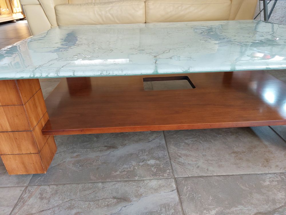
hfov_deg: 71.6
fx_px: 198
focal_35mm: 24
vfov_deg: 56.8
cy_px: 108
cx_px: 143
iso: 200
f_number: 1.8
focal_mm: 5.23
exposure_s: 1/100
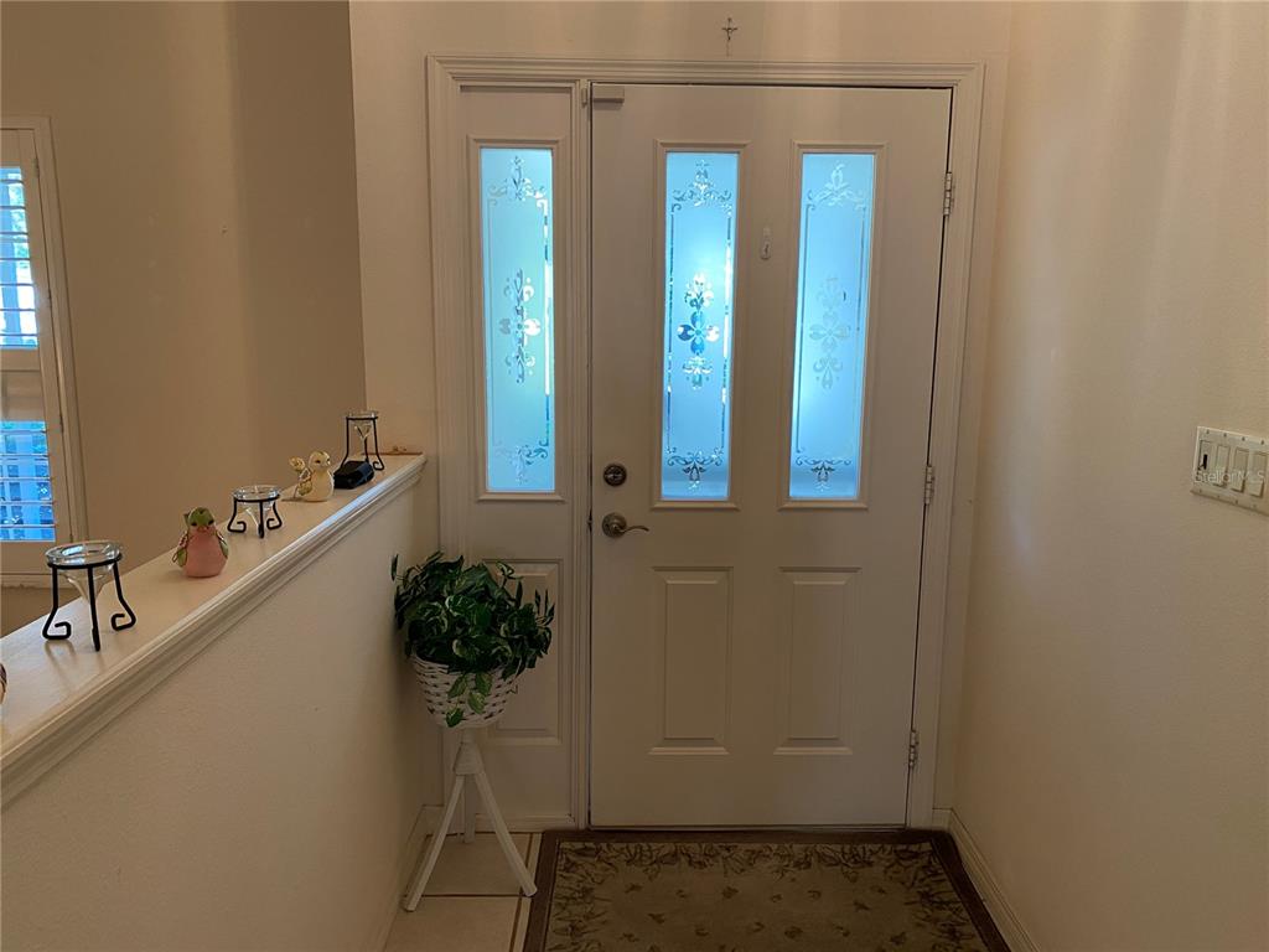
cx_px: 634
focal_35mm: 26
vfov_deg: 53.1
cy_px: 476
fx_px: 953
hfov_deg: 67.3
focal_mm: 4.25
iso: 200
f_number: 1.8
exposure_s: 1/60
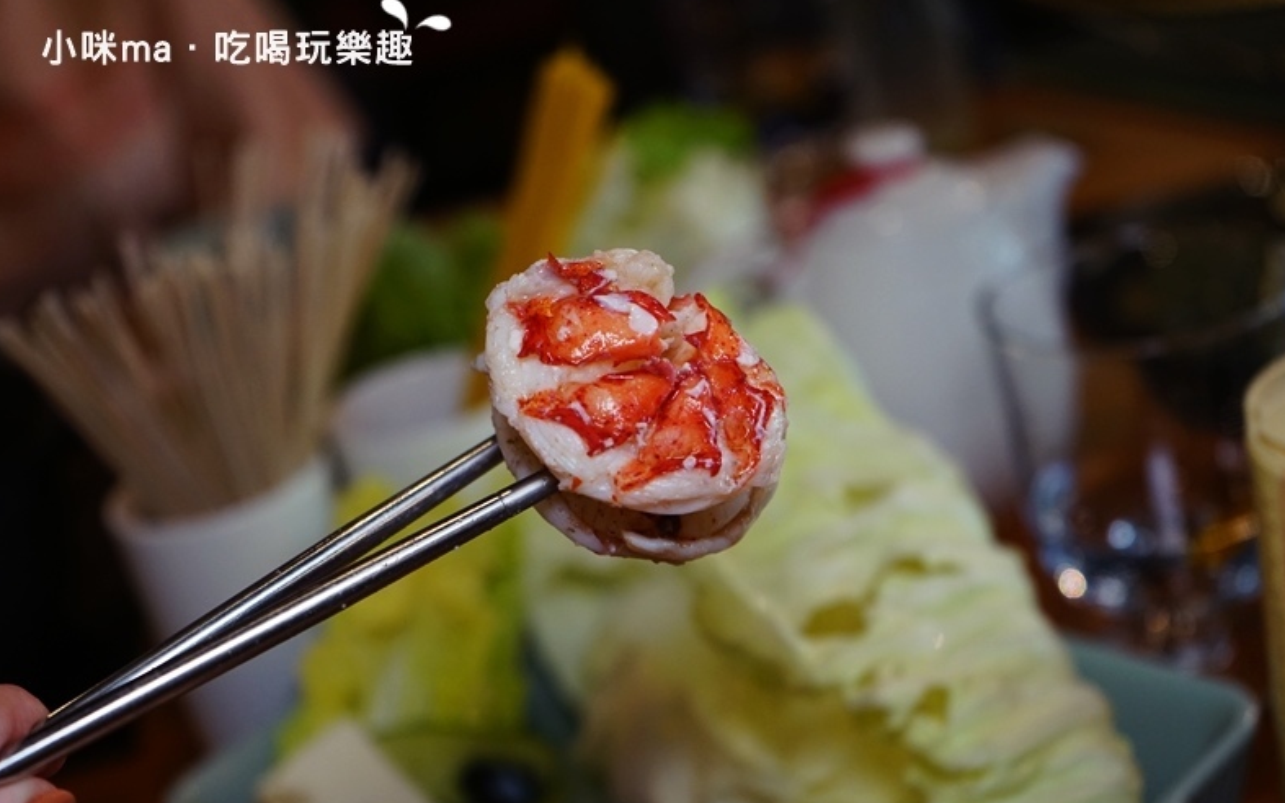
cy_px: 420
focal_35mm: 58
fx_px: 2031
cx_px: 645
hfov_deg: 35.1
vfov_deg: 22.4
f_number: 5
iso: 1250
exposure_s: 1/60
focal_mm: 56
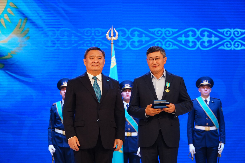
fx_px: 694
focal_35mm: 102
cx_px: 122
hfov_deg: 20.0
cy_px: 82
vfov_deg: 13.4
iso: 1000
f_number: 4
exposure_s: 1/125
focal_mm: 68
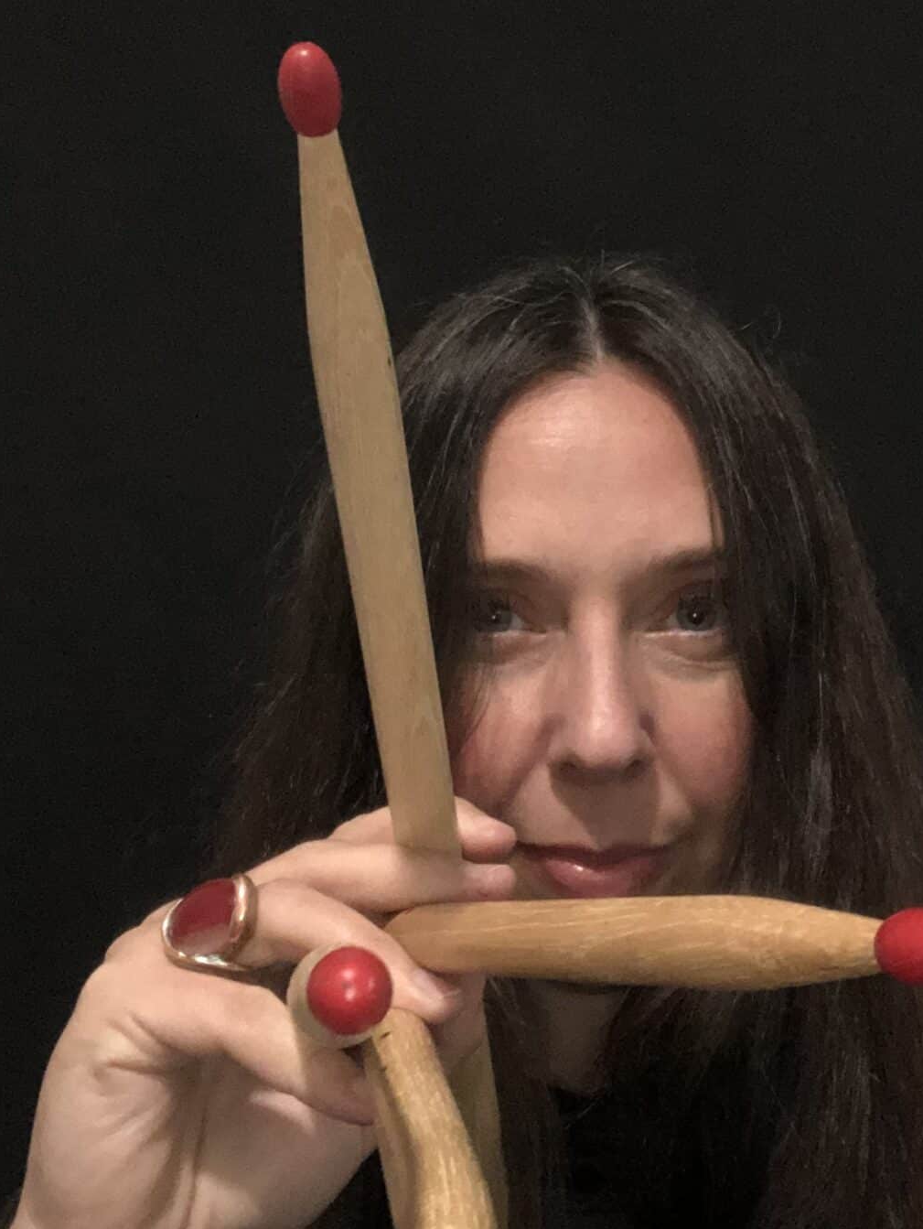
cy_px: 498
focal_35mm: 61
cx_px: 650
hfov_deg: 23.9
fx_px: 2166
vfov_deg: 31.6
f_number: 2.2
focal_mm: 2.87
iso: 250
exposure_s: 1/20
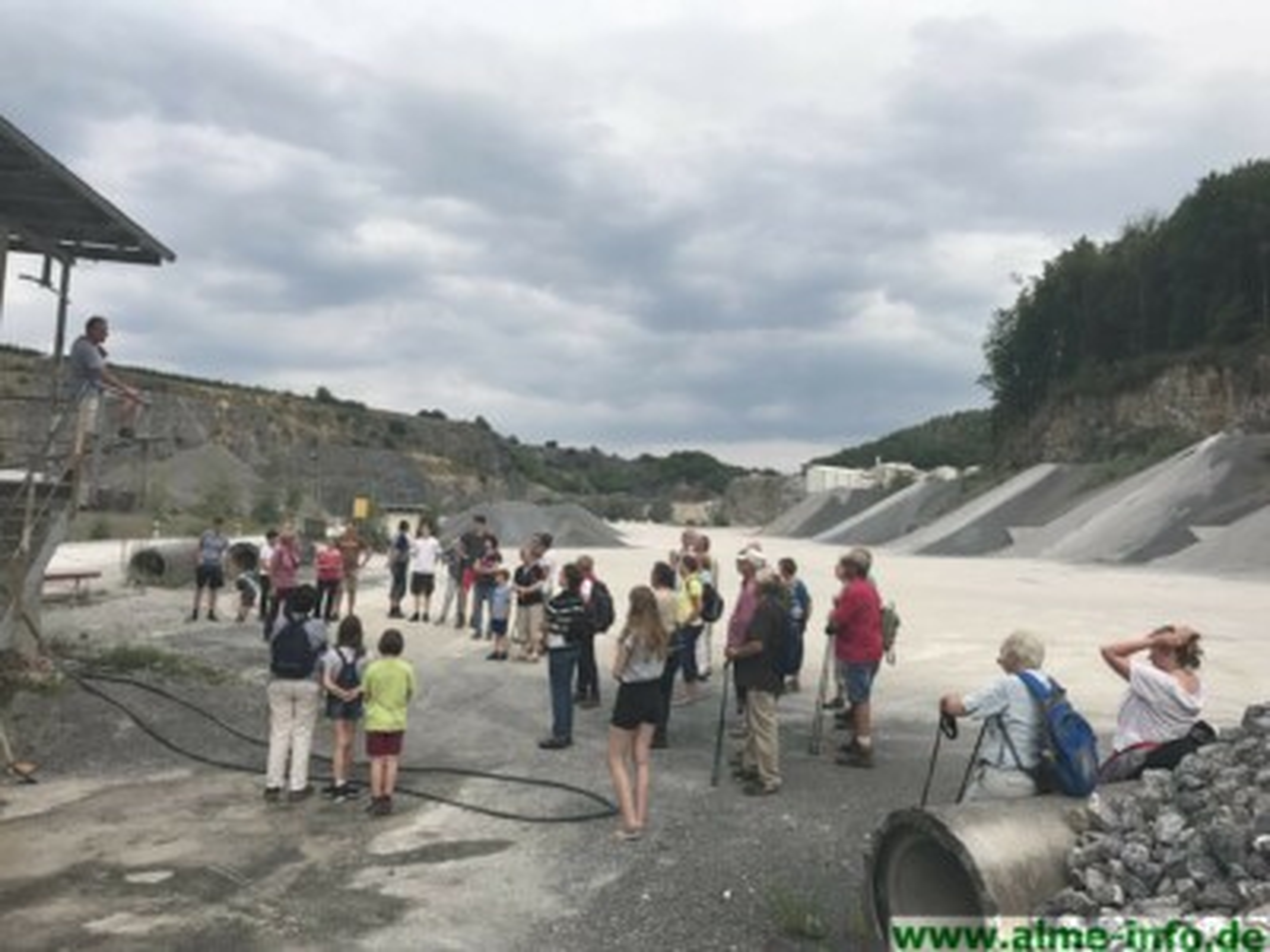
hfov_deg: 63.4
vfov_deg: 49.7
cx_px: 635
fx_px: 1027
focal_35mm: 28
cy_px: 476
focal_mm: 3.99
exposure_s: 1/1953
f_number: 1.8
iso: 20
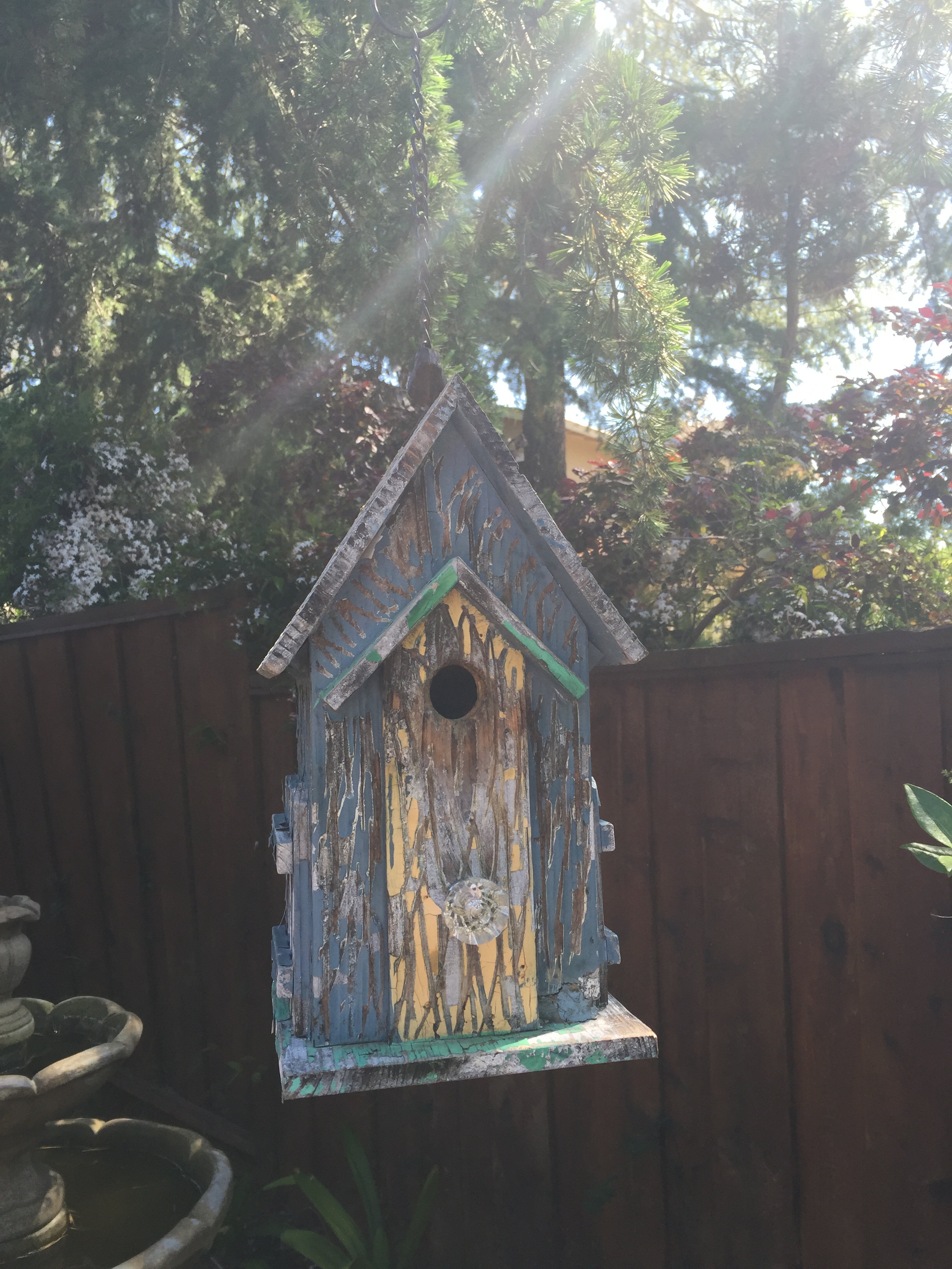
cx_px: 476
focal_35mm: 29
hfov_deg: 48.2
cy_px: 634
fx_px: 1063
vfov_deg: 61.7
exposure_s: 1/230
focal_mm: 4.15
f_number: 2.2
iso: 32
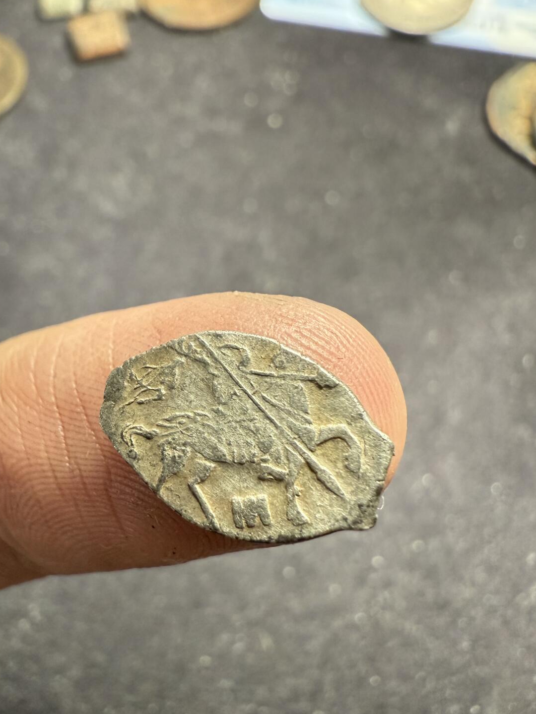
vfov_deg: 59.5
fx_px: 619
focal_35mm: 30
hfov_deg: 46.7
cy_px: 425
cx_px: 232
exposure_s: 1/94
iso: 400
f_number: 2.2
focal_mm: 2.22
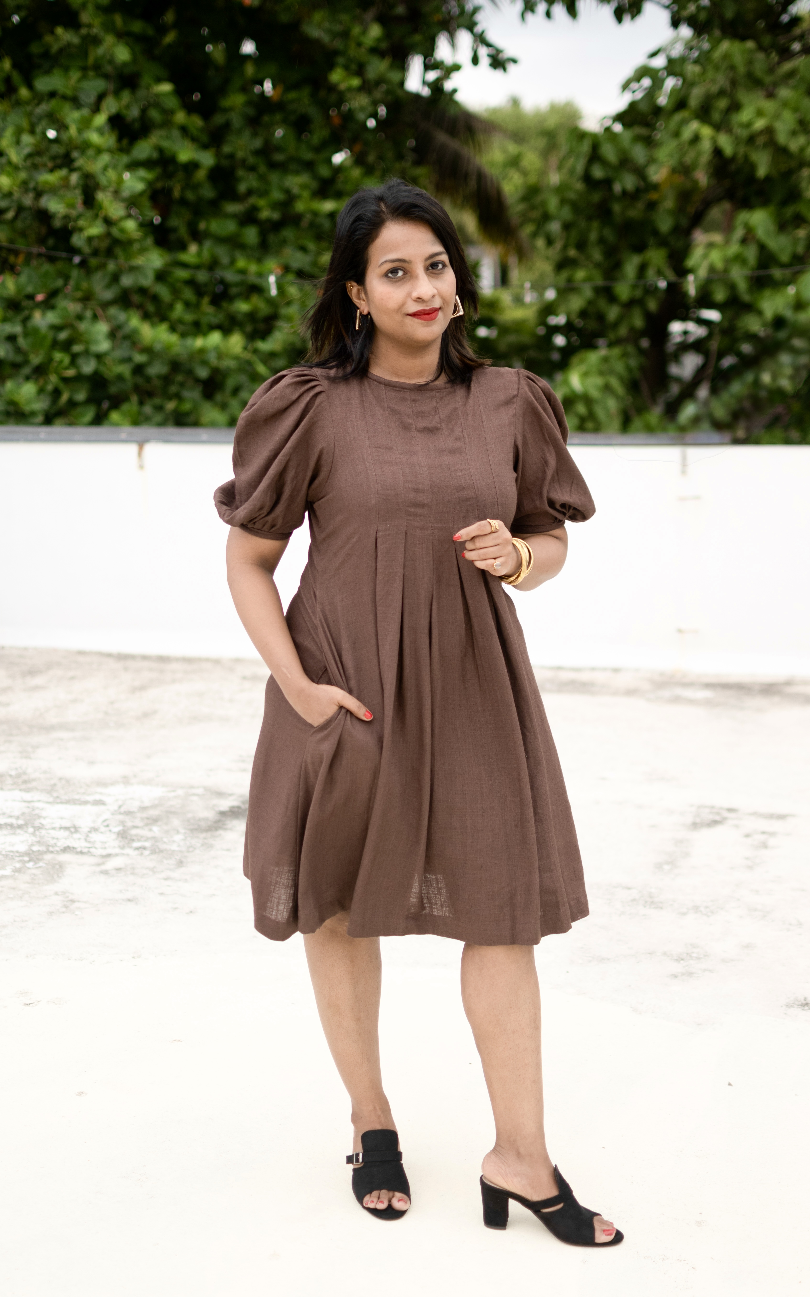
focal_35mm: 53
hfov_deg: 24.4
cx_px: 404
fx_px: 1872
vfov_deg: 38.2
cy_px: 649
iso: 125
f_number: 2
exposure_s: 1/250
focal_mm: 35
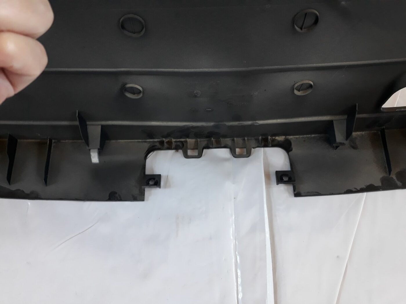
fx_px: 317
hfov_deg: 65.3
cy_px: 152
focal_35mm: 27
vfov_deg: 51.4
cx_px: 203
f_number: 1.9
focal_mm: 3.6
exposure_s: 1/30
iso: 125
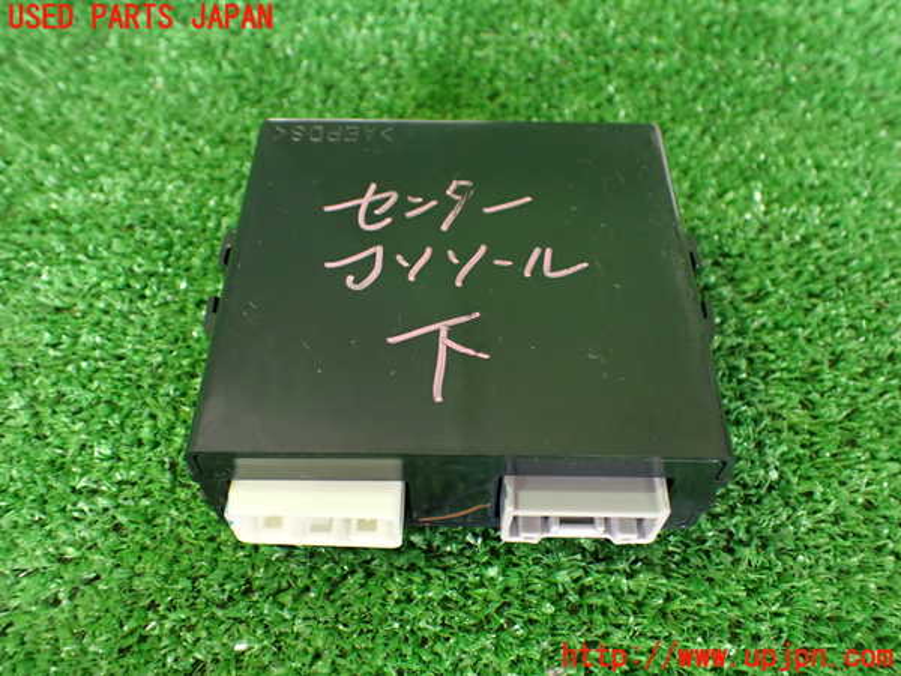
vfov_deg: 46.8
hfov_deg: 60.0
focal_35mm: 30
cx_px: 450
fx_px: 781
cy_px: 338
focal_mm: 5.4
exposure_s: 1/30
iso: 800
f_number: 2.3
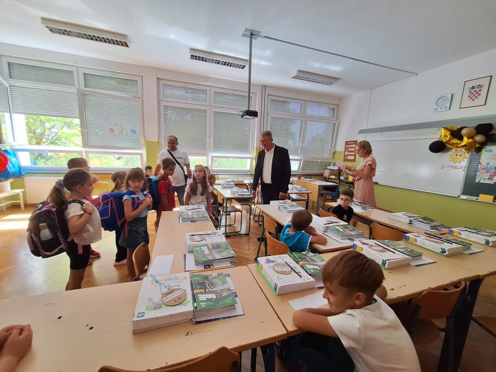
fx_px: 186
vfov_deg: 89.9
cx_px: 248
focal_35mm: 13
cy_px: 186
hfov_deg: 106.2
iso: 80
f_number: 2.2
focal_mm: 1.74
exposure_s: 1/50
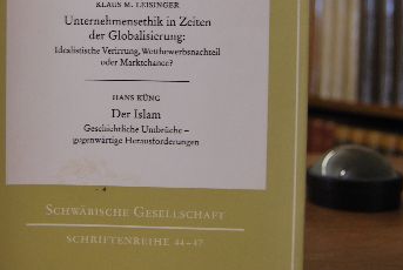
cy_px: 48
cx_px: 119
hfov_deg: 31.9
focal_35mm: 62
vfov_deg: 21.6
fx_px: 696
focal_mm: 19
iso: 280
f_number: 3.5
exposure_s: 1/30
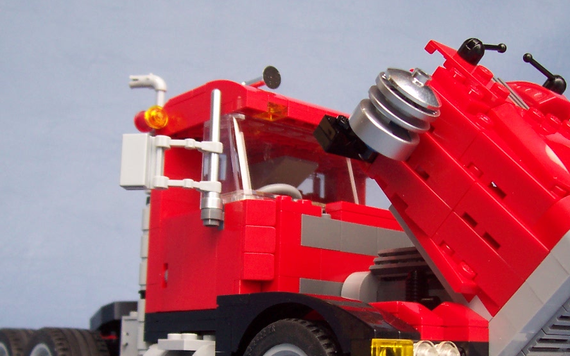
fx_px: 823
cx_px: 323
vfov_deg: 24.2
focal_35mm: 53
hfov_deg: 38.1
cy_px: 254
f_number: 2.8
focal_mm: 5.6
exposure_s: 1/125
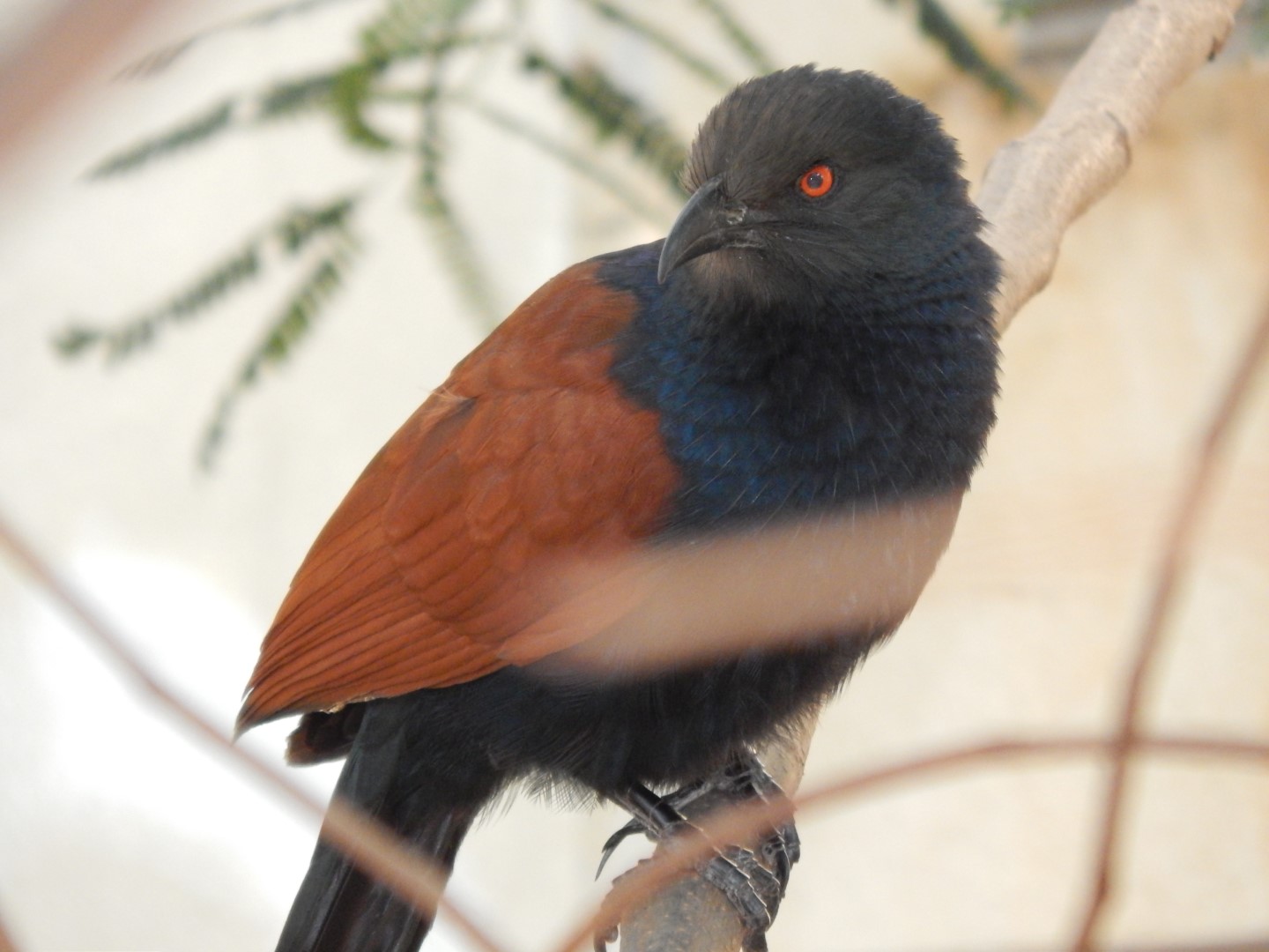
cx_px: 634
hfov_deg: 2.9
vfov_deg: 2.2
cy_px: 476
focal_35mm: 675
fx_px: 24745
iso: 800
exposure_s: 1/125
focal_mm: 120
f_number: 5.8
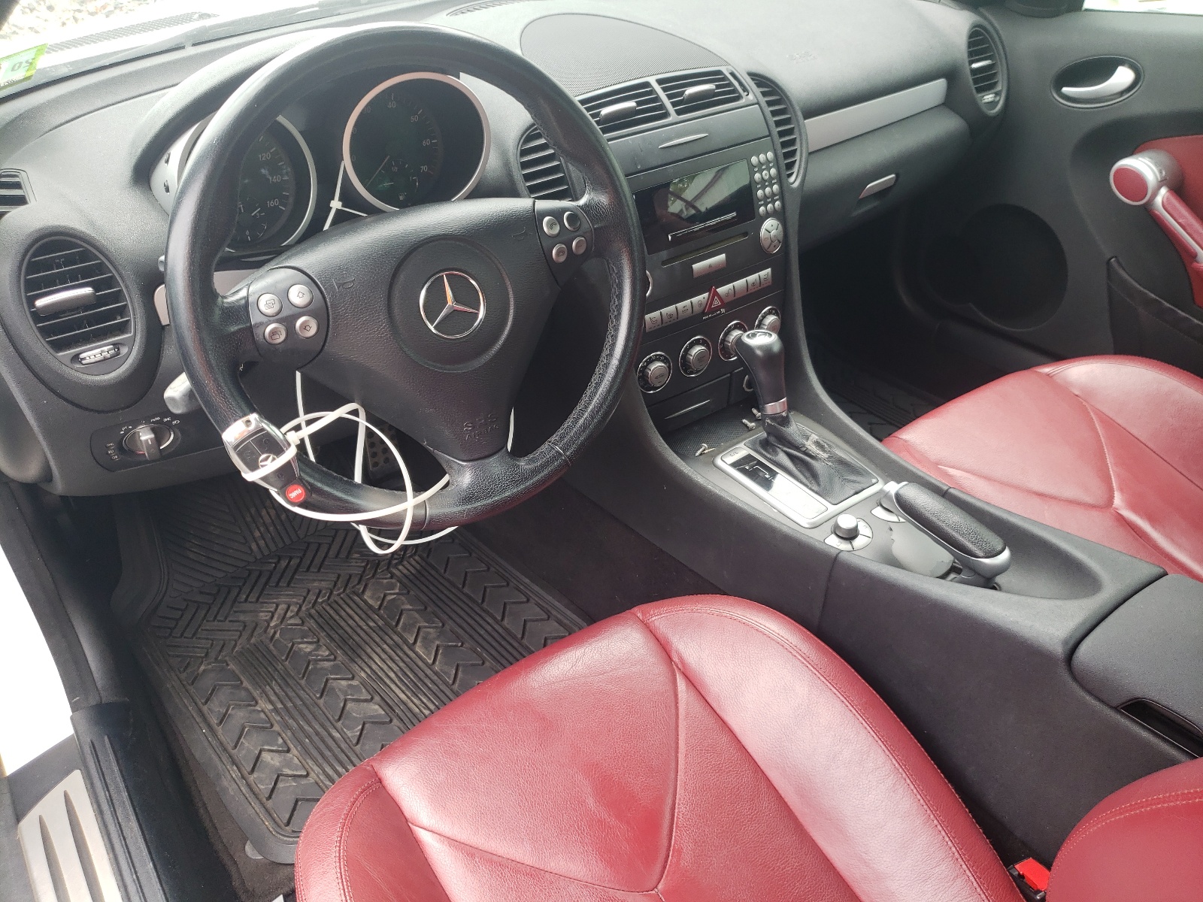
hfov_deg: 67.3
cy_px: 451
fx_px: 904
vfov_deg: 53.1
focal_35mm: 26
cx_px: 602
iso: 50
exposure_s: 1/145
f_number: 1.5
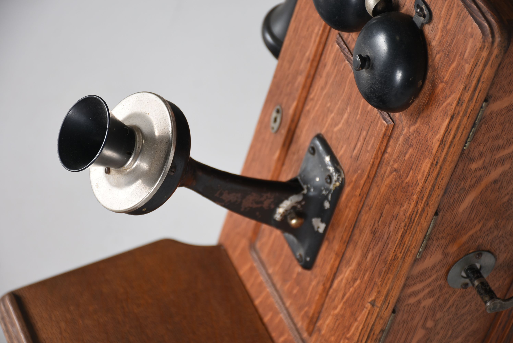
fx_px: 2032
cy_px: 172
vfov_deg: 9.6
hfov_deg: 14.4
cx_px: 256
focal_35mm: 142
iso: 100
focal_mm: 95
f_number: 6.3
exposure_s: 1/60
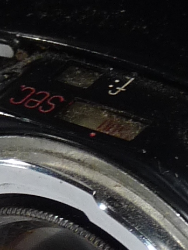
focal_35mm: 887
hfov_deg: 1.7
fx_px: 6420
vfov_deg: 2.2
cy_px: 252
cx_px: 481
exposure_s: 1/40
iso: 100
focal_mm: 20.1
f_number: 3.6
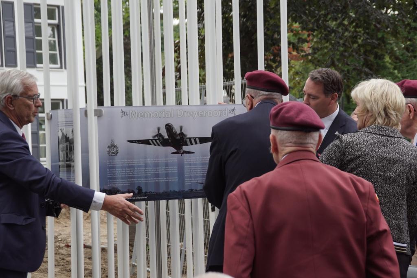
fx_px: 1564
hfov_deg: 15.2
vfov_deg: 10.2
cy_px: 139
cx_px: 208
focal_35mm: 135
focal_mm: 90
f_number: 8
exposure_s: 1/125
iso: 250
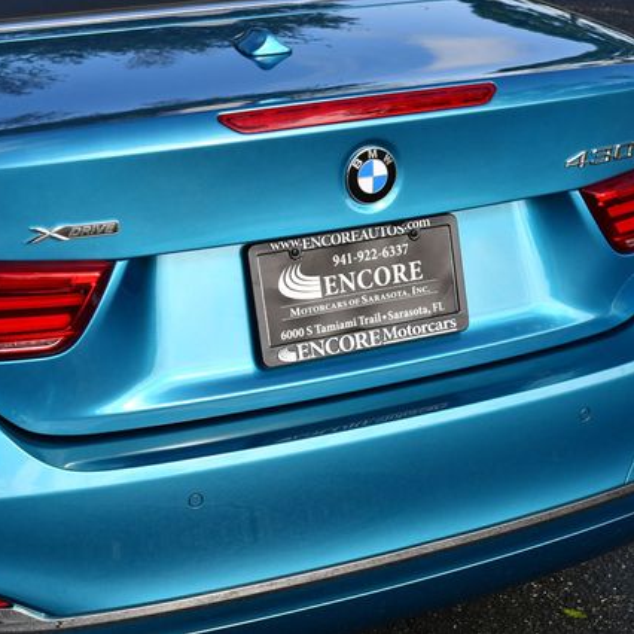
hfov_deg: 19.9
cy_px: 317
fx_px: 1803
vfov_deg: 19.9
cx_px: 302
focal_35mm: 87
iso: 180
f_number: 8
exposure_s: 1/250
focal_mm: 34
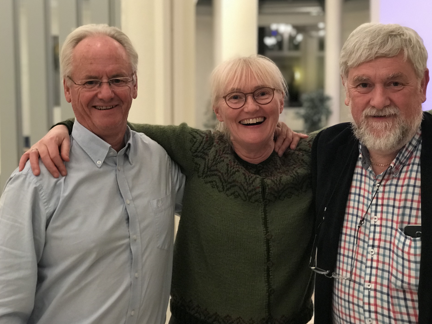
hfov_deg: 31.7
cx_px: 225
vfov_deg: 24.0
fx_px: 761
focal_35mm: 61
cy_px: 153
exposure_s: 1/50
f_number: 2.8
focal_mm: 6.6
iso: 400
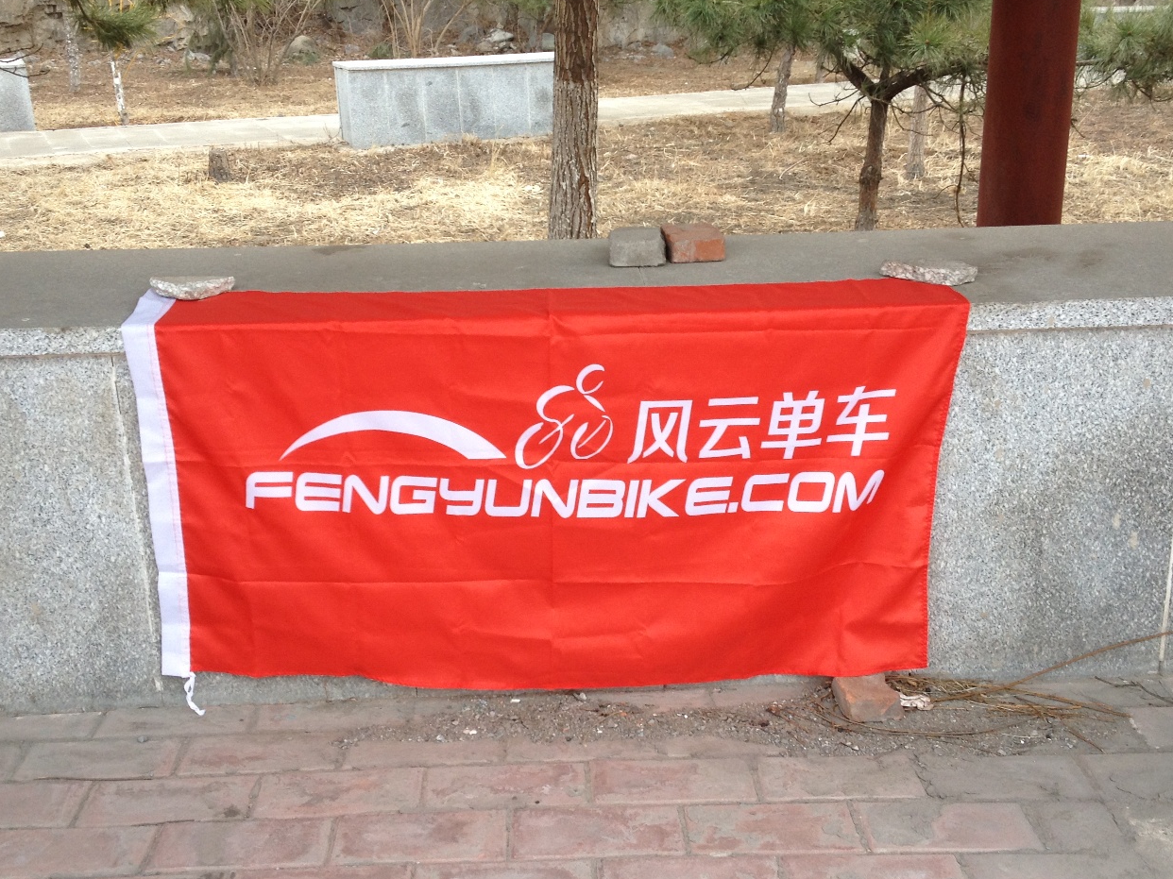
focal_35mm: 46
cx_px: 599
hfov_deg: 41.2
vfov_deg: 31.5
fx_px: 1558
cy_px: 473
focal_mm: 4.28
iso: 64
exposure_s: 1/198
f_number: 2.4
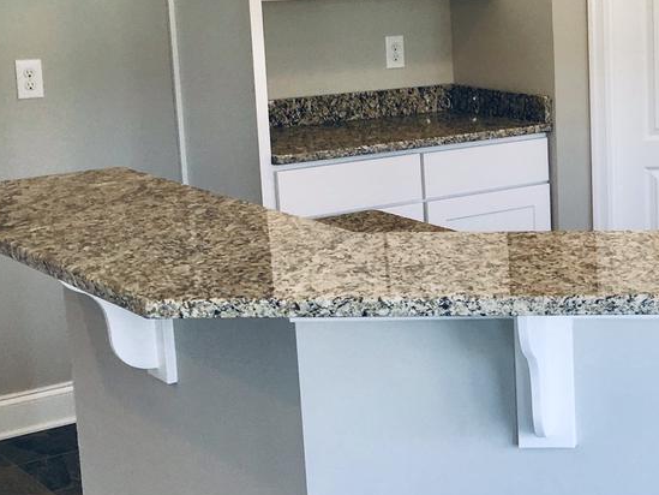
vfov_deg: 19.4
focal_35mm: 76
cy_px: 219
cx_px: 700
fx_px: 1447
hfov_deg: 24.2
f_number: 2.2
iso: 25
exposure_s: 1/31
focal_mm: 4.15
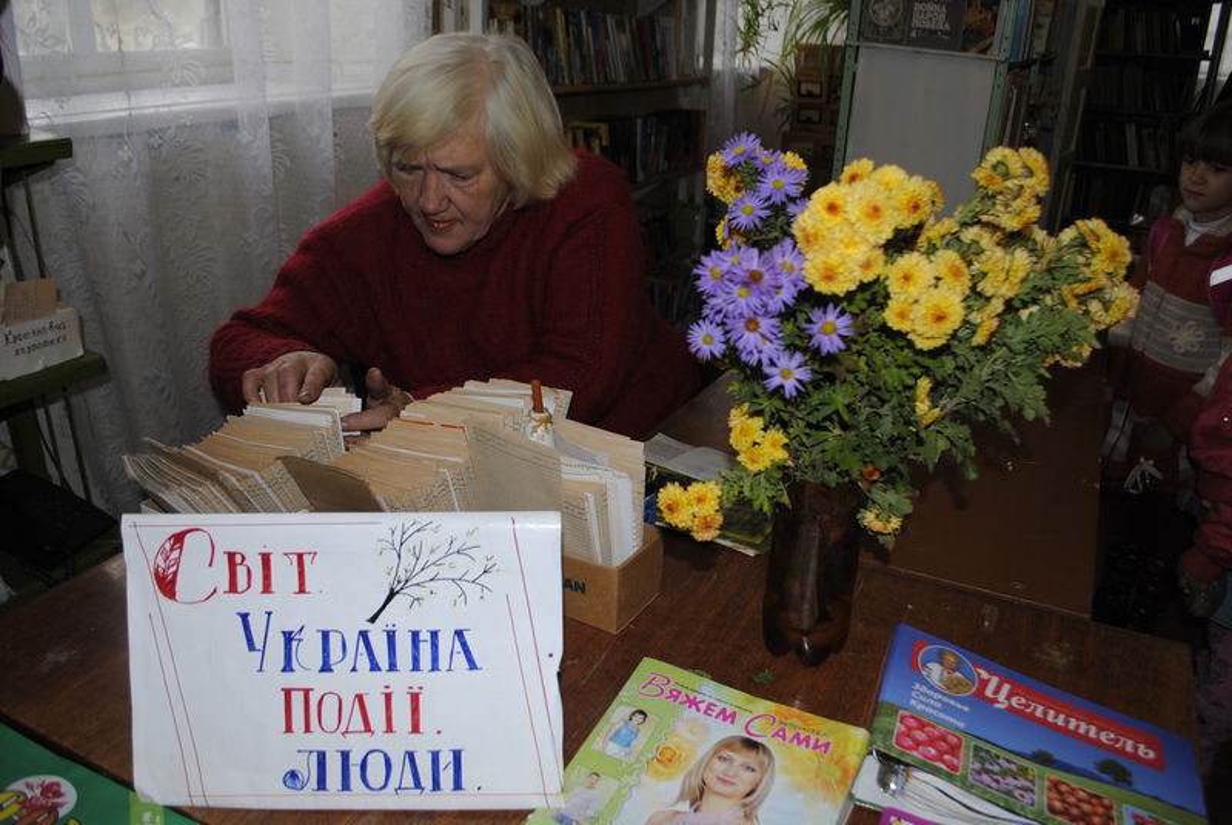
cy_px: 412
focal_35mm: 27
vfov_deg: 48.1
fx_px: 925
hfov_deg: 67.3
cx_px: 616
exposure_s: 1/60
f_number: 3.5
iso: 200
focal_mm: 18
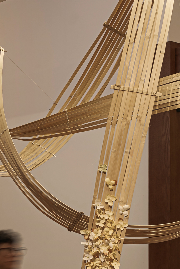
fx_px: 832
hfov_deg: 11.8
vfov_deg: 18.1
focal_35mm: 111
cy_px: 256
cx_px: -93
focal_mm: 35
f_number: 7.1
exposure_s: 1/1.25
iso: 50
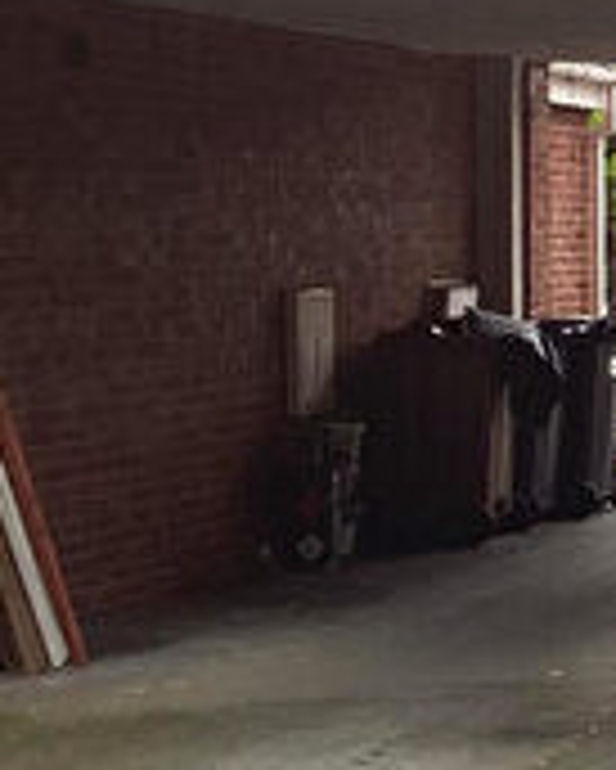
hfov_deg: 10.6
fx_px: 2823
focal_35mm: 124
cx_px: 1502
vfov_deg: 15.5
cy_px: 259
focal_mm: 3.3
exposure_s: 1/100
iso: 80
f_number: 2.4
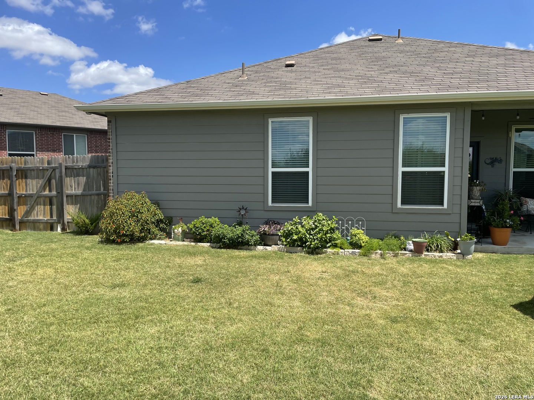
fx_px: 401
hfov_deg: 67.3
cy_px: 200
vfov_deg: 53.1
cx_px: 267
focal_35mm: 26
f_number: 1.6
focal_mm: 4.2
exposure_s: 1/2747
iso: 32
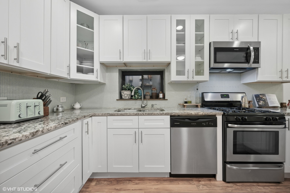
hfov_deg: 104.3
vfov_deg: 81.1
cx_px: 145
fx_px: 113
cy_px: 96
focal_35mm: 14
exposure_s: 1/2
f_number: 9
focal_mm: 14
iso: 100
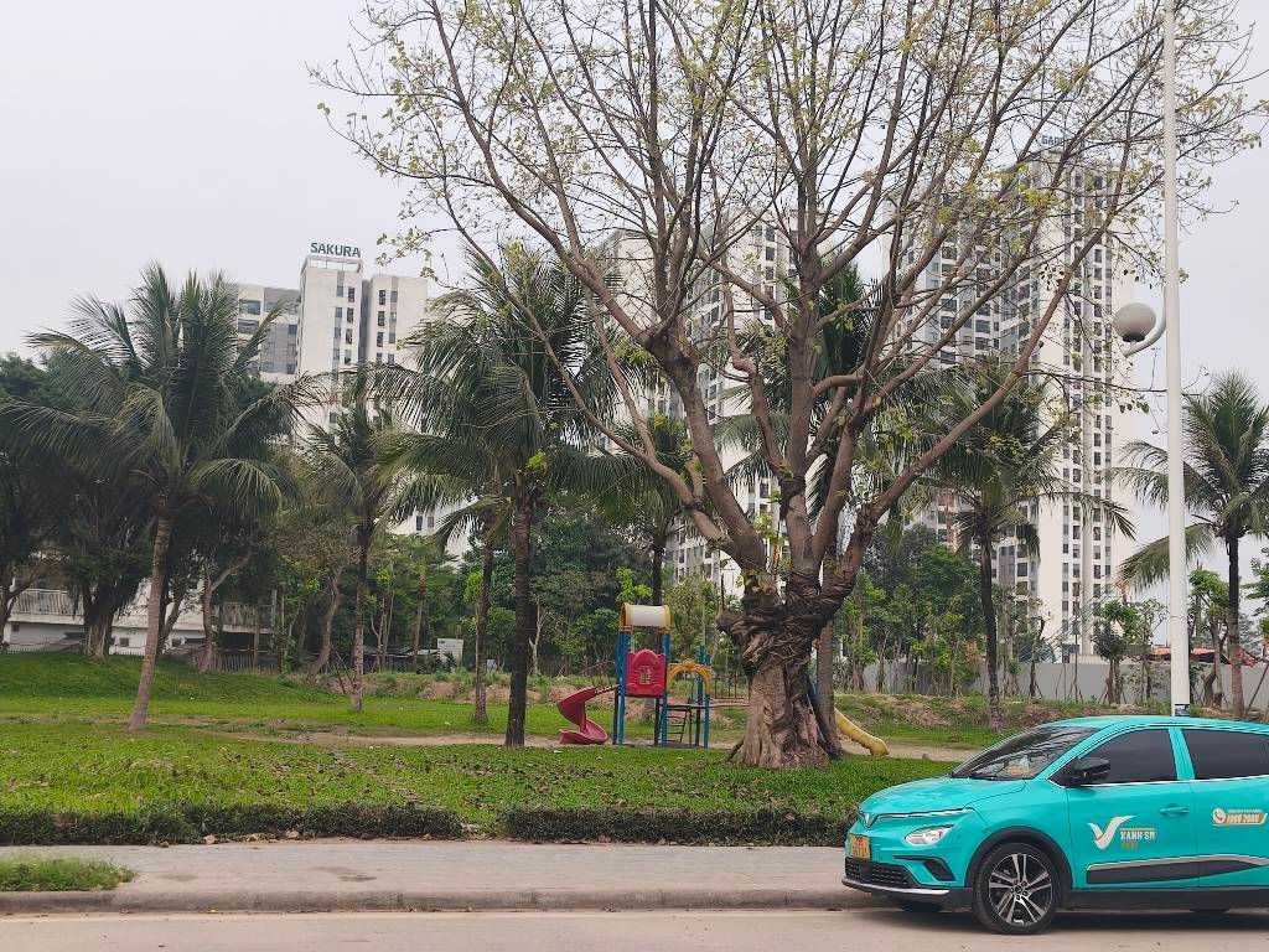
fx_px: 1613
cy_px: 476
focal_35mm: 44
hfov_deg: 42.9
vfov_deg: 32.9
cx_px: 634
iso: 80
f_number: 1.7
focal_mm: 5.35
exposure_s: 1/1374
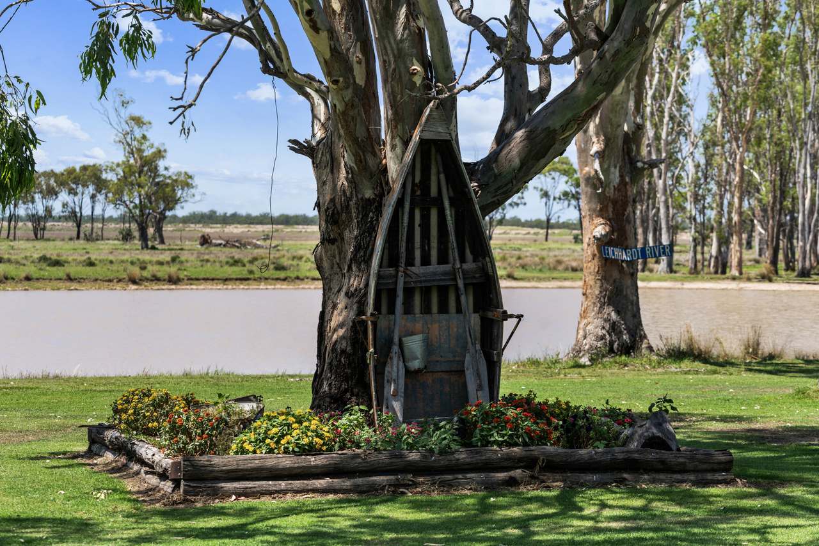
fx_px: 2207
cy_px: 273
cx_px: 410
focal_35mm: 97
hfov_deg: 21.0
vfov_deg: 14.1
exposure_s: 1/640
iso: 100
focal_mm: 97
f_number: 5.6
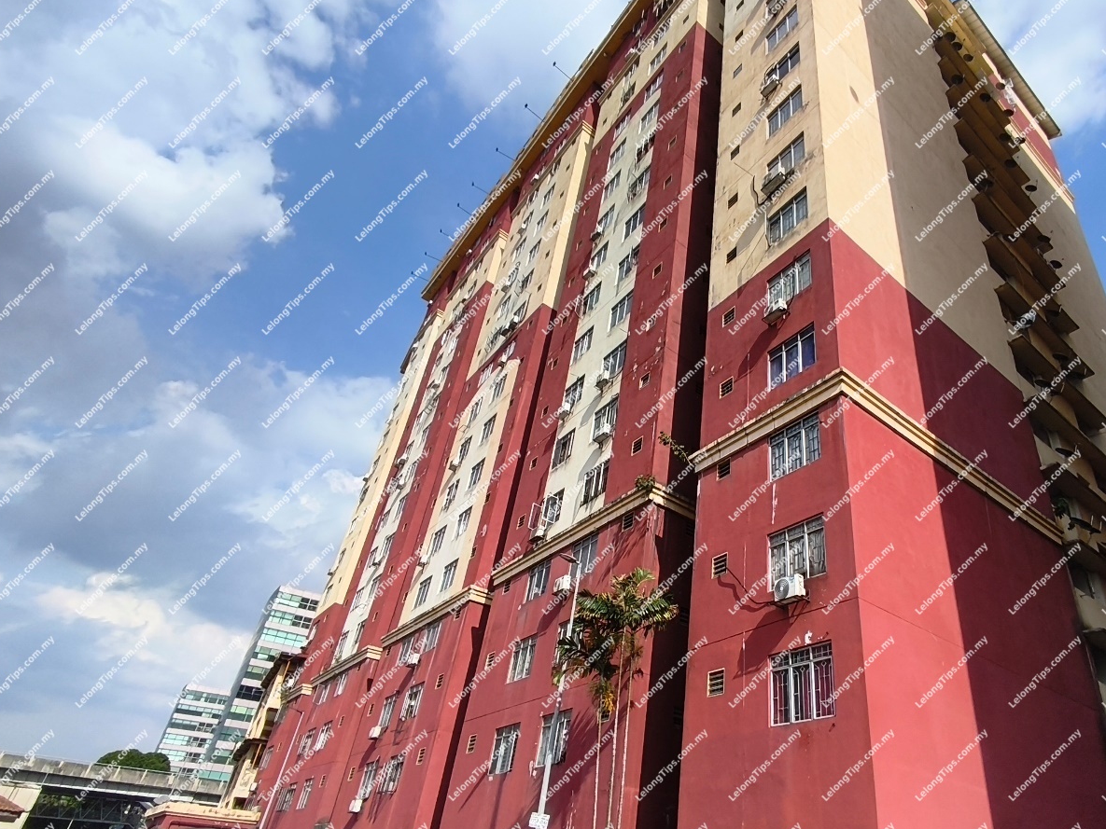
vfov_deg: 68.7
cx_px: 672
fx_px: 607
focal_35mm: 19
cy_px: 404
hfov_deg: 83.5
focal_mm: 1.65
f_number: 2.2
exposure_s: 1/3565
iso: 50
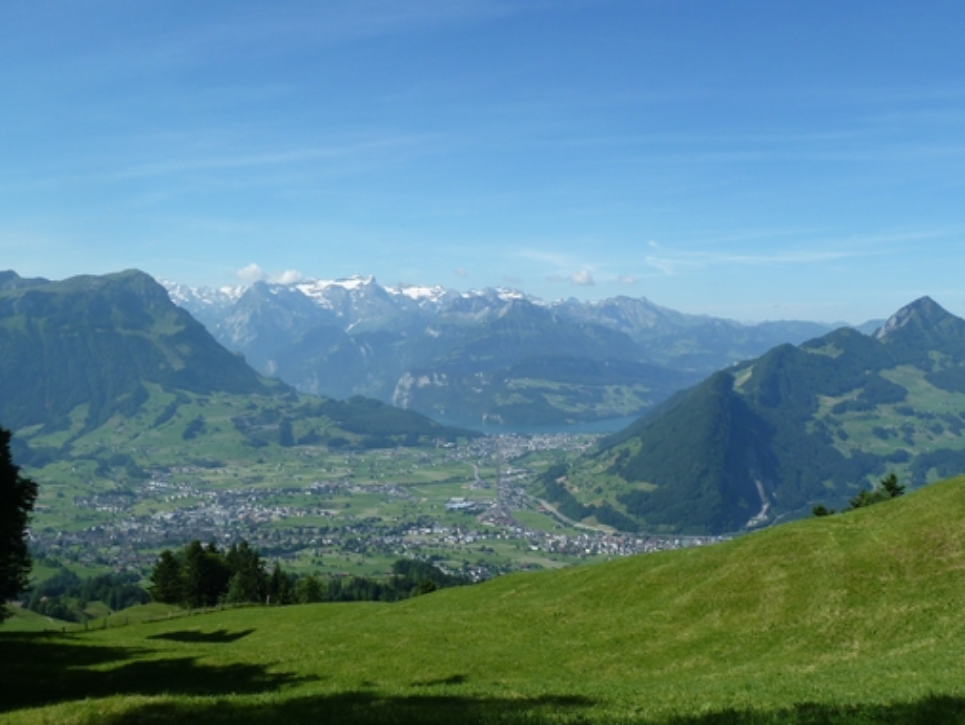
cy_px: 344
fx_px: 892
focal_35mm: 32
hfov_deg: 56.7
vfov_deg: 44.2
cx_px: 513
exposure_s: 1/500
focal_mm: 5
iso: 80
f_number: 4.5
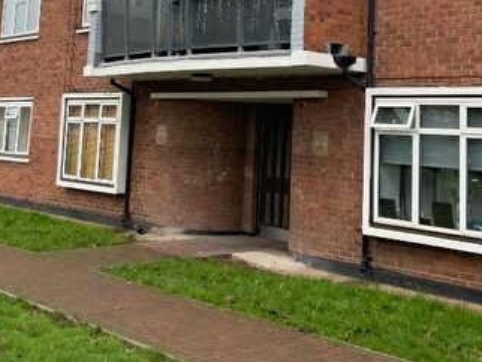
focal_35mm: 63
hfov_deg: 30.7
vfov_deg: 22.7
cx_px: 253
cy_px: 32
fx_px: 878
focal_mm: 3
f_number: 1.8
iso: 16
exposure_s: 1/327
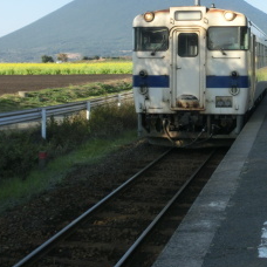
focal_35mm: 64
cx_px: 203
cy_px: 60
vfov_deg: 26.5
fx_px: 558
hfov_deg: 26.5
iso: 80
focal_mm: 5.93
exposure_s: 1/400
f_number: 3.7
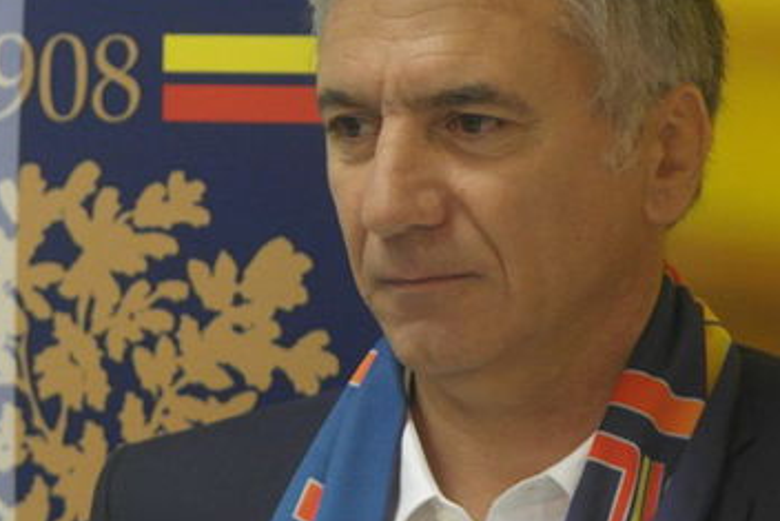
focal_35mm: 296
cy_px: 162
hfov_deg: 7.0
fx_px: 6416
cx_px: 317
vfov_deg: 4.6
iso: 1600
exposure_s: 1/40
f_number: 4.5
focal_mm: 82
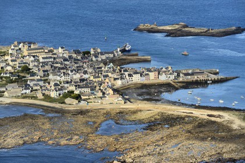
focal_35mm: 145
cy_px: 82
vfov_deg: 9.4
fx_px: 986
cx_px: 122
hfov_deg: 14.2
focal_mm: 145
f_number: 8
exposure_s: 1/800
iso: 400
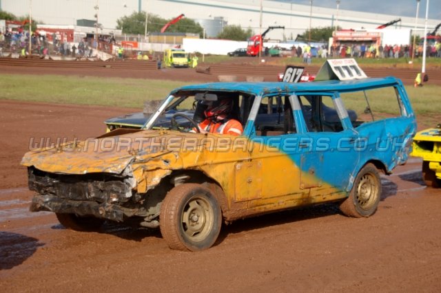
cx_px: 220
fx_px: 845
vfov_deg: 19.7
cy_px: 146
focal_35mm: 69
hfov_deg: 29.3
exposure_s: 1/1000
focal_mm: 46
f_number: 5
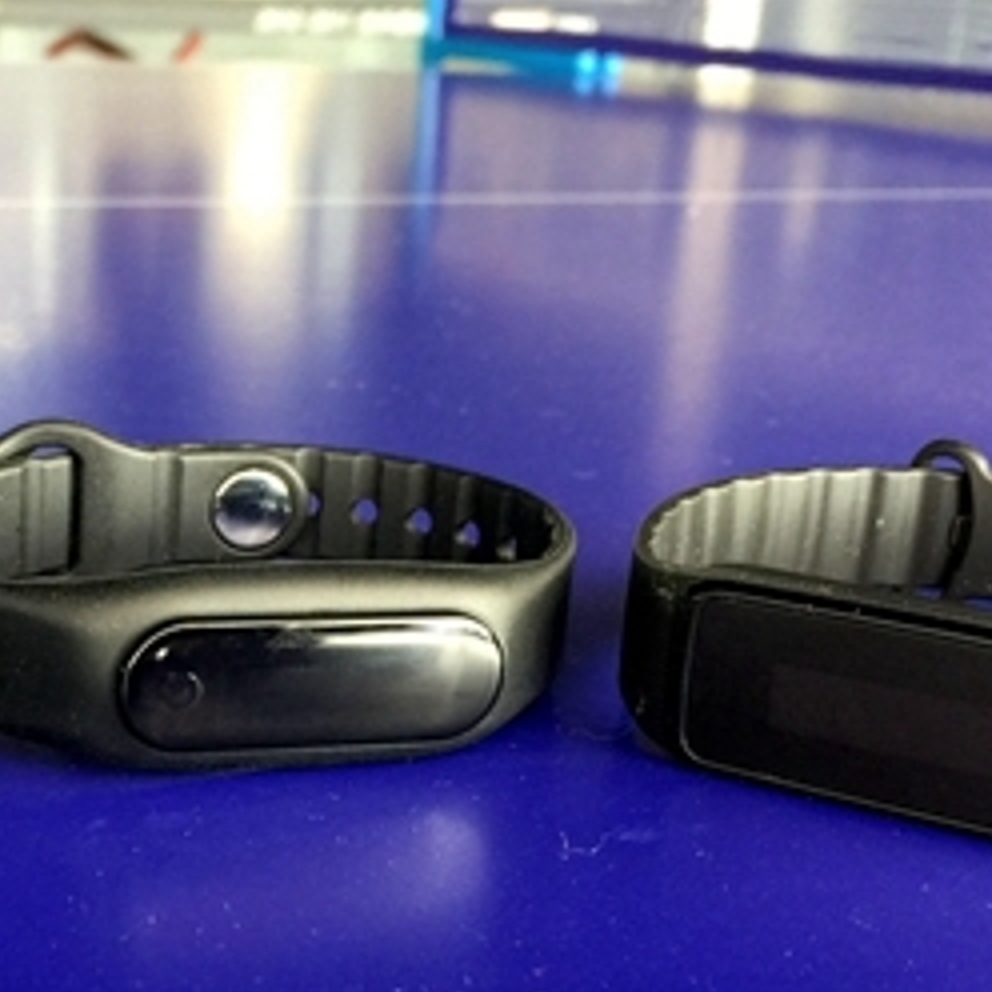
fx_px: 2010
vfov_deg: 27.5
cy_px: 688
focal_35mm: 62
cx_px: 192
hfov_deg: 27.2
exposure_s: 1/17
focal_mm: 4.15
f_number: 2.2
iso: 40
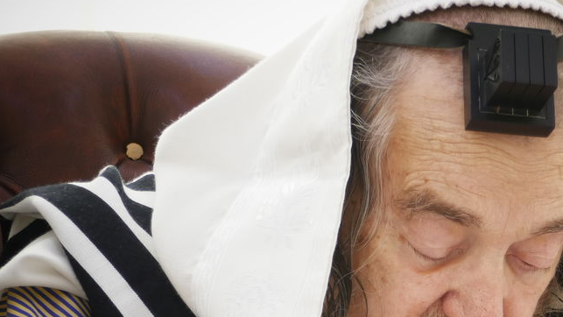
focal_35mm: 155
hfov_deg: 13.8
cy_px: 369
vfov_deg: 7.8
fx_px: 2314
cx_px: 441
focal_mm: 24.9
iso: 200
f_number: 4.5
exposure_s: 1/80
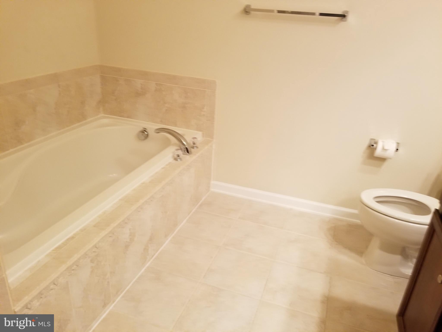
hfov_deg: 67.3
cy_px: 166
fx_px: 332
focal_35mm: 26
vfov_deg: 53.1
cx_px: 221
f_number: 1.7
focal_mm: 4.3
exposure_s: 1/17
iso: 200
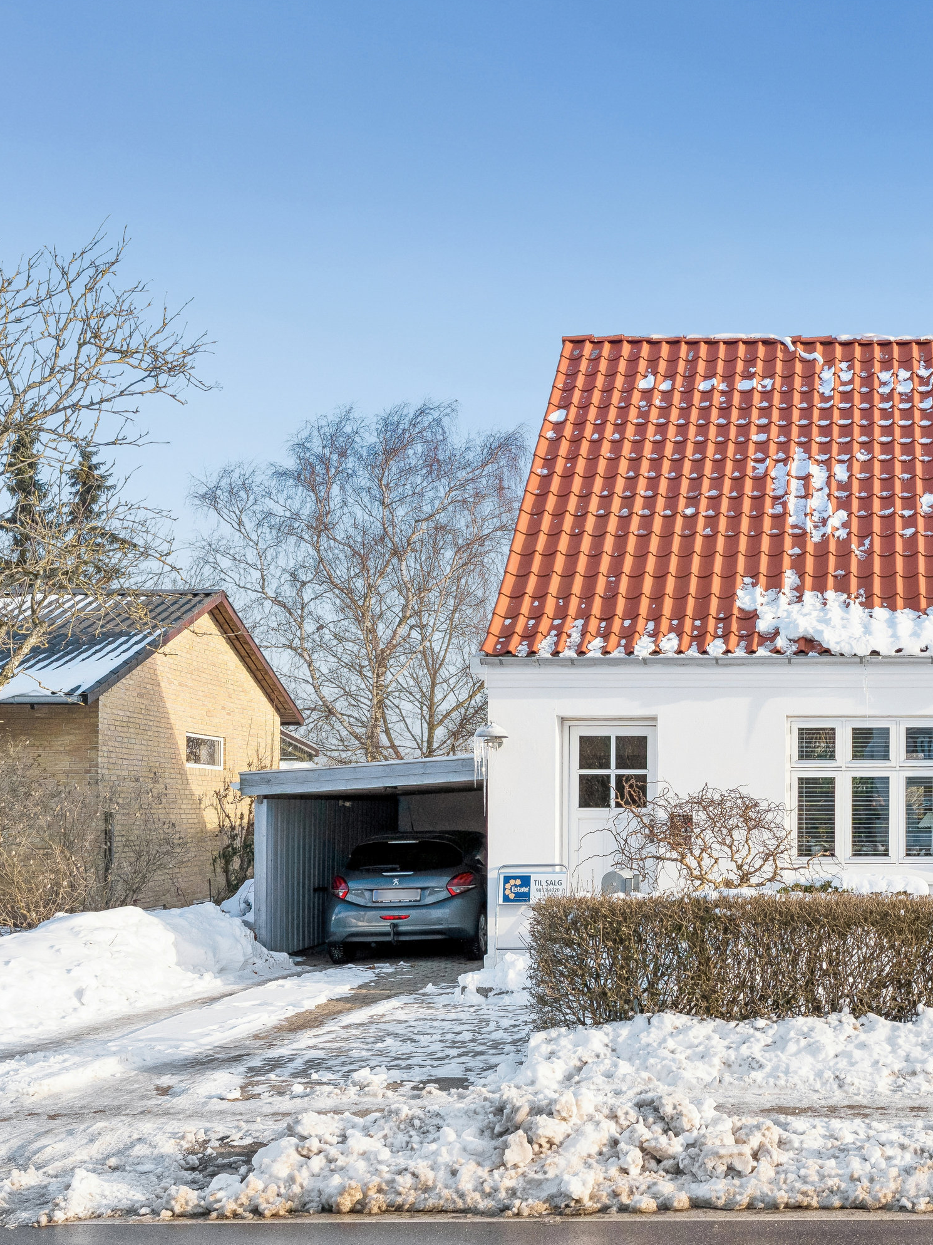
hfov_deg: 30.0
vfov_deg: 42.1
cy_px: 623
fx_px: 1617
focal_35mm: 45
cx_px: 927
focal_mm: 31
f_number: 10
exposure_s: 1/640
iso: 800
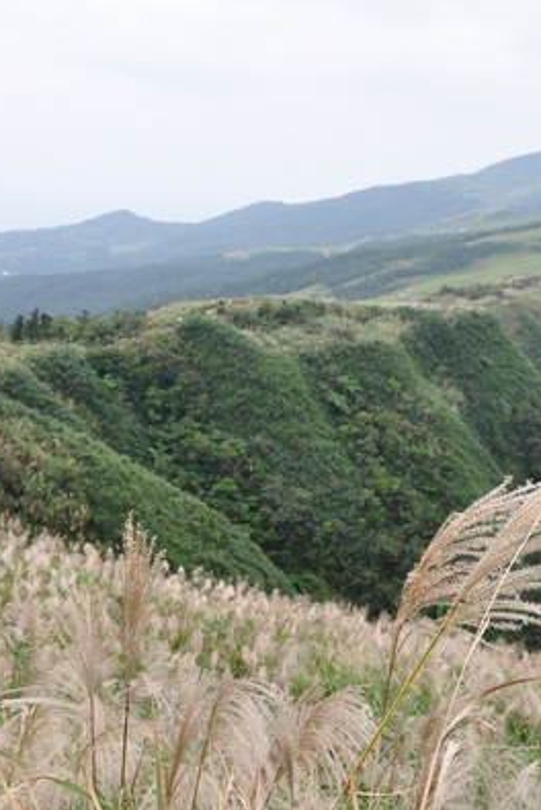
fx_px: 1125
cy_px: 404
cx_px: 291
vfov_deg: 39.6
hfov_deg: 27.0
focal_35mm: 50
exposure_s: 1/200
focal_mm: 22
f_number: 10
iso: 400
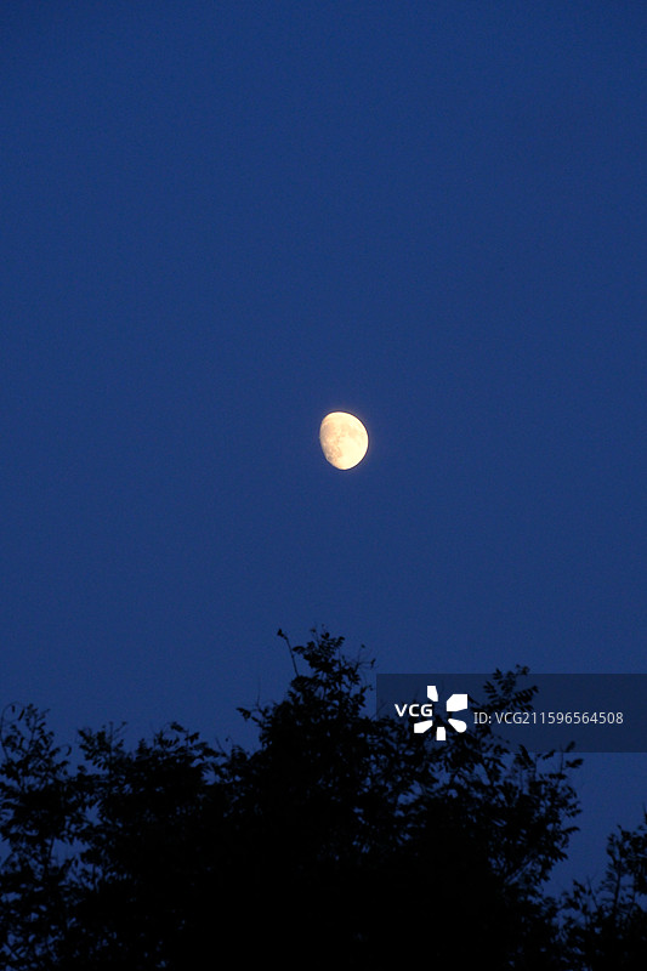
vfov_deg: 11.7
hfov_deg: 7.8
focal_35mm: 176
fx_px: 4746
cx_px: 324
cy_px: 486
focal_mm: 117.3
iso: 800
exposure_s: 1/70
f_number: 6.3
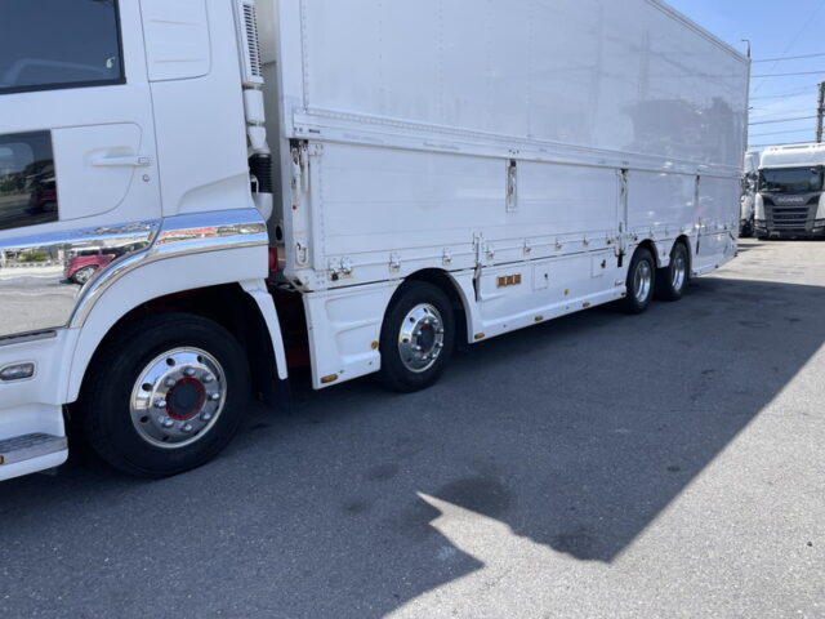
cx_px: 412
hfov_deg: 67.3
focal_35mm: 26
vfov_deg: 53.1
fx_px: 620
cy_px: 310
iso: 32
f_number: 1.6
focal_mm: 4.2
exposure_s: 1/1490
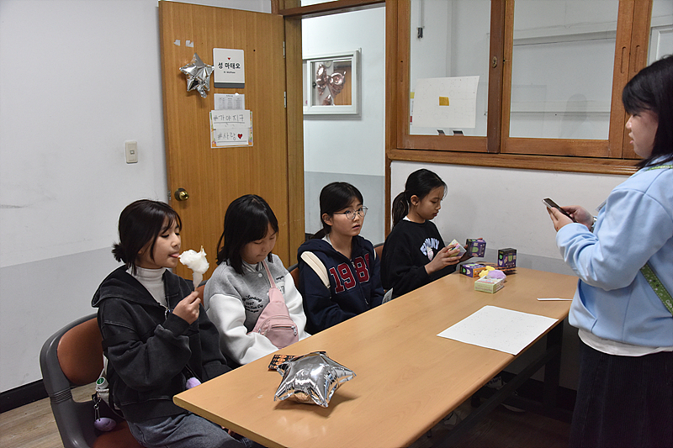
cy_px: 224
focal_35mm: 32
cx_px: 336
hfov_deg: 58.7
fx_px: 598
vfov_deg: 41.1
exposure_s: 1/125
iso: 2800
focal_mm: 32
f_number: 5.6
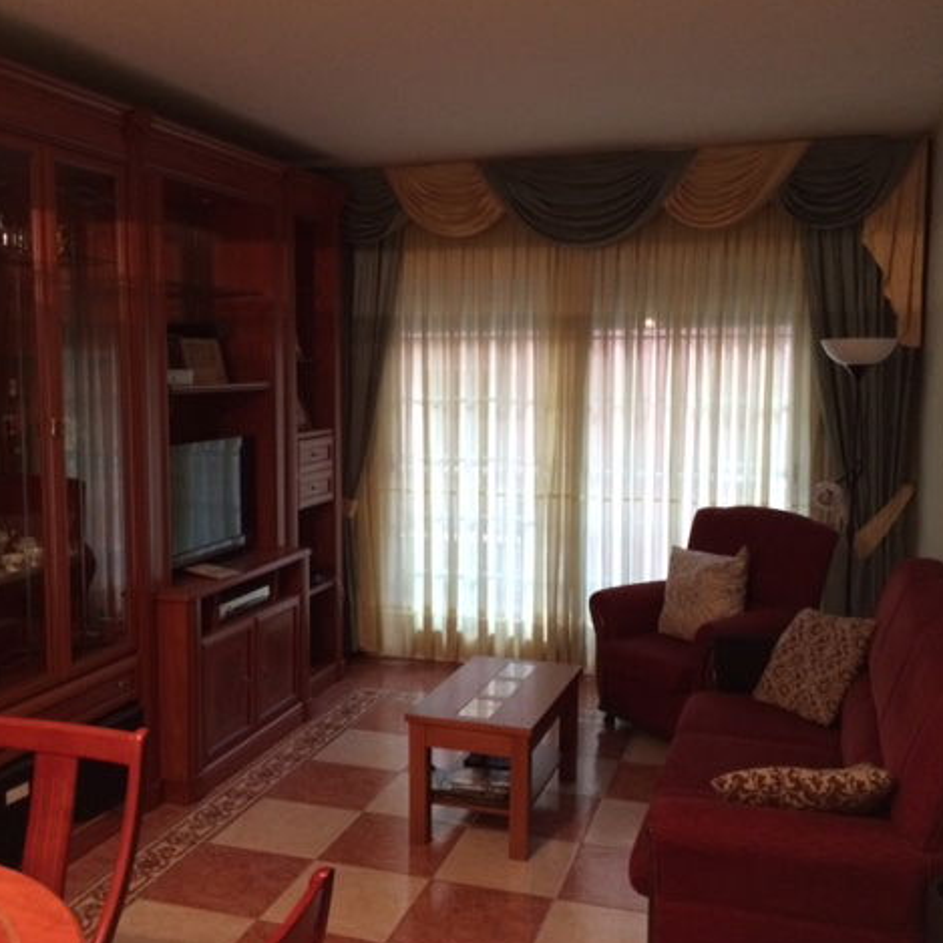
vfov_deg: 47.2
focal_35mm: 35
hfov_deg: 47.2
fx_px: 1079
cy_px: 473
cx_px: 440
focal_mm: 4.15
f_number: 2.2
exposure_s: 1/30
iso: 320
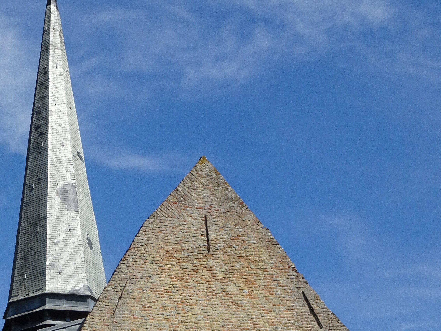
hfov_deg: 23.5
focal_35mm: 80
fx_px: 1019
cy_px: 168
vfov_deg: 18.4
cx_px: 14
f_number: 4
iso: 80
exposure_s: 1/1000
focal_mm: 6.37
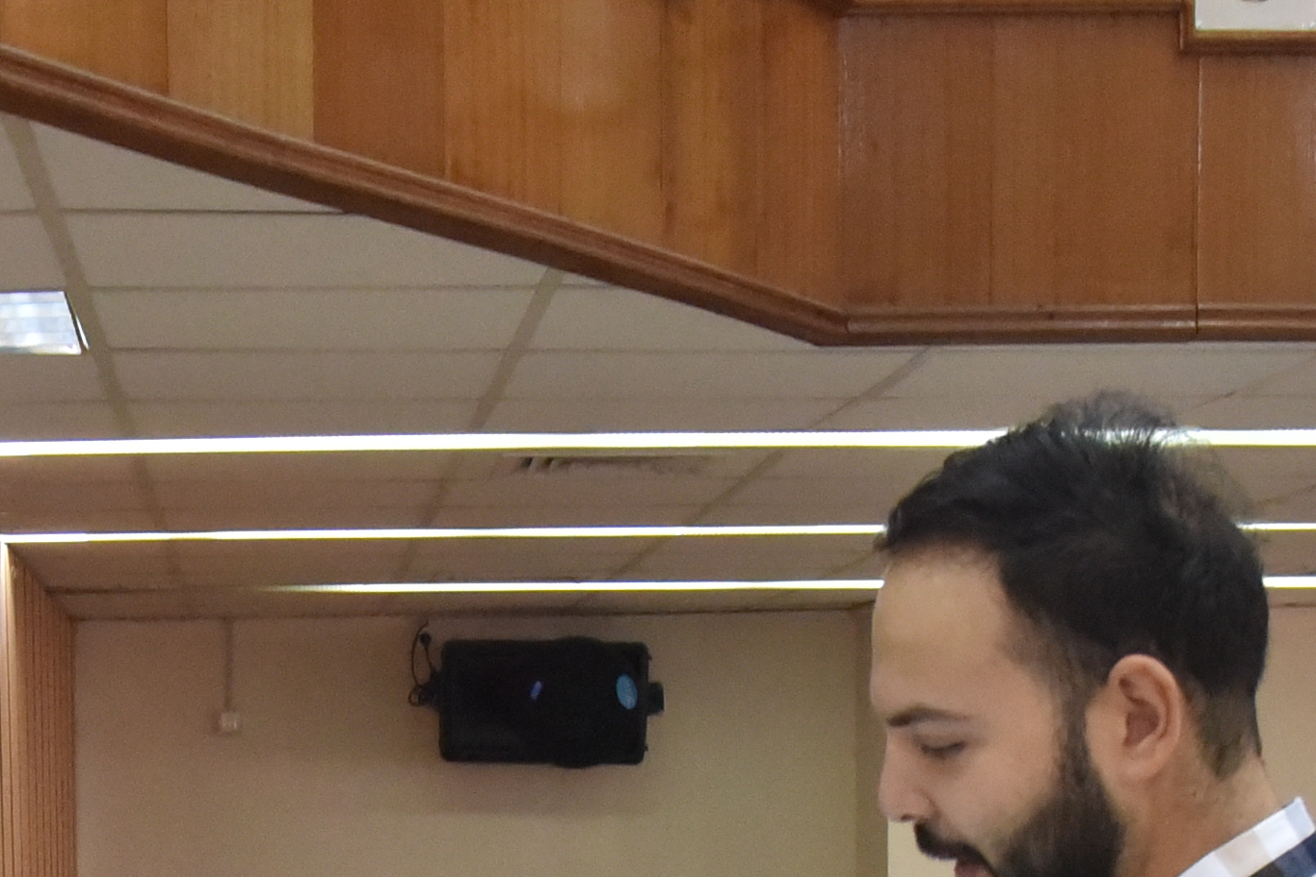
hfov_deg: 20.8
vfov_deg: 13.3
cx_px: 255
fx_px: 3546
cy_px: 1349
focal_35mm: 97
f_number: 6.3
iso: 2500
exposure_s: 1/160
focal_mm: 24
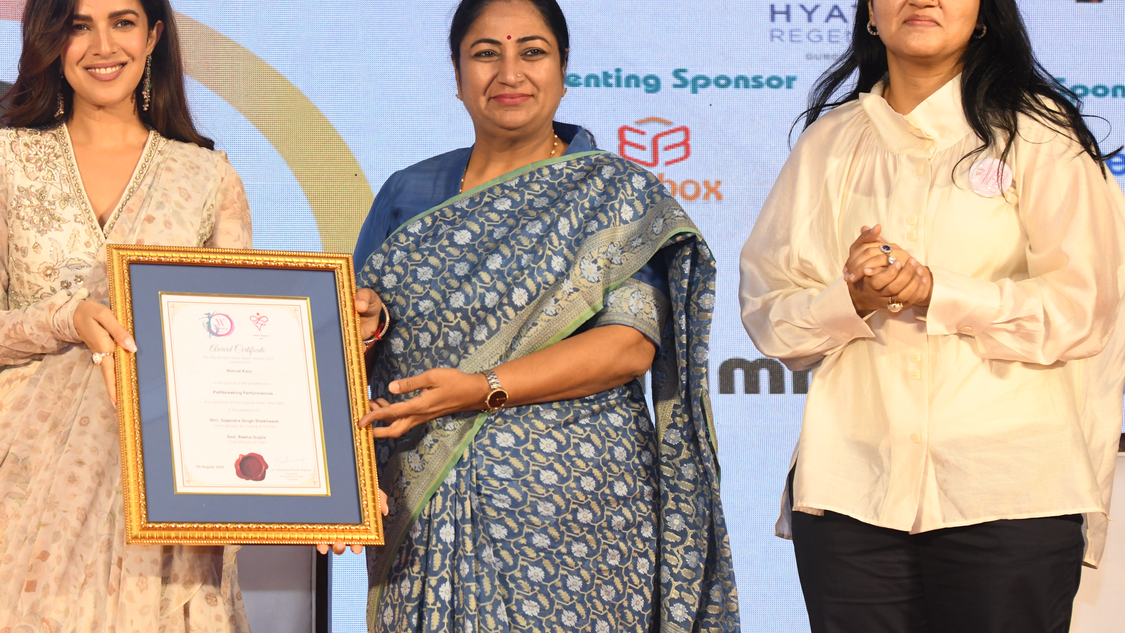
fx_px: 3013
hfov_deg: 21.0
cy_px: 311
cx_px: 341
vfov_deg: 12.0
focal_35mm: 101
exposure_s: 1/125
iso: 1250
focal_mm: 62
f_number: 5
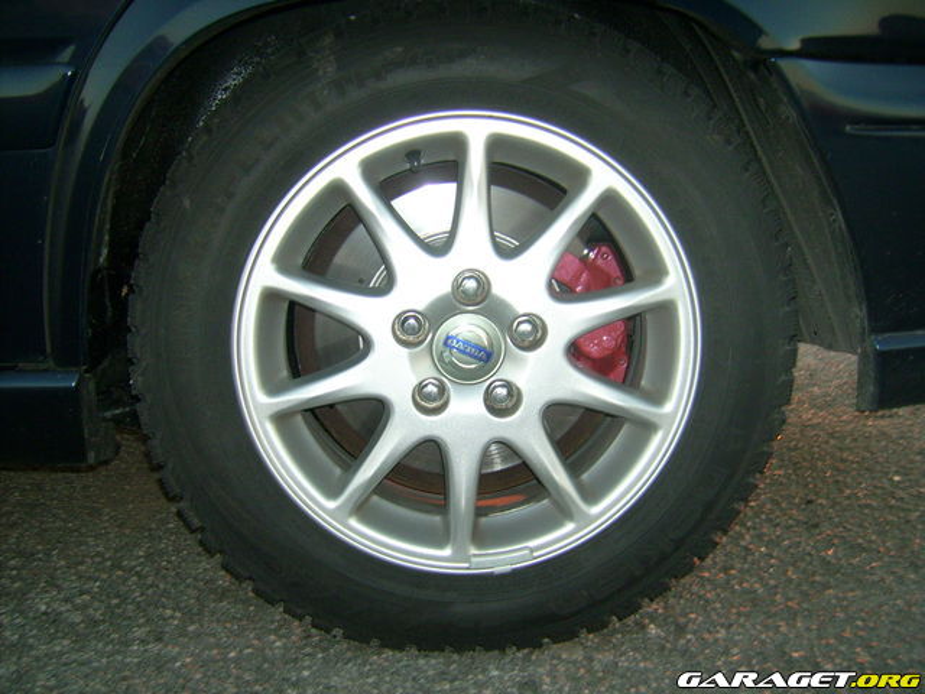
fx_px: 935
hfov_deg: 52.6
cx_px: 462
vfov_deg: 40.7
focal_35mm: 35
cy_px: 347
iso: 100
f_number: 2.8
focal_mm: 5.95
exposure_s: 1/60
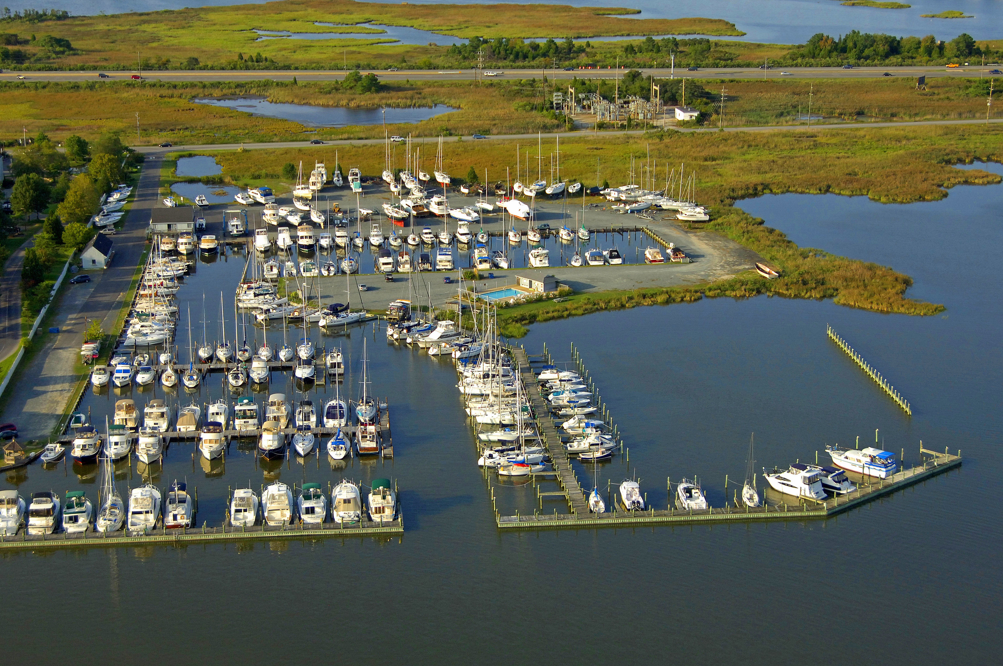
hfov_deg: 31.9
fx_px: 1753
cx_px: 471
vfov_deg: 21.5
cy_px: 330
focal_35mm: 63
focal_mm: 38
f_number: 5.6
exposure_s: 1/1000
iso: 400
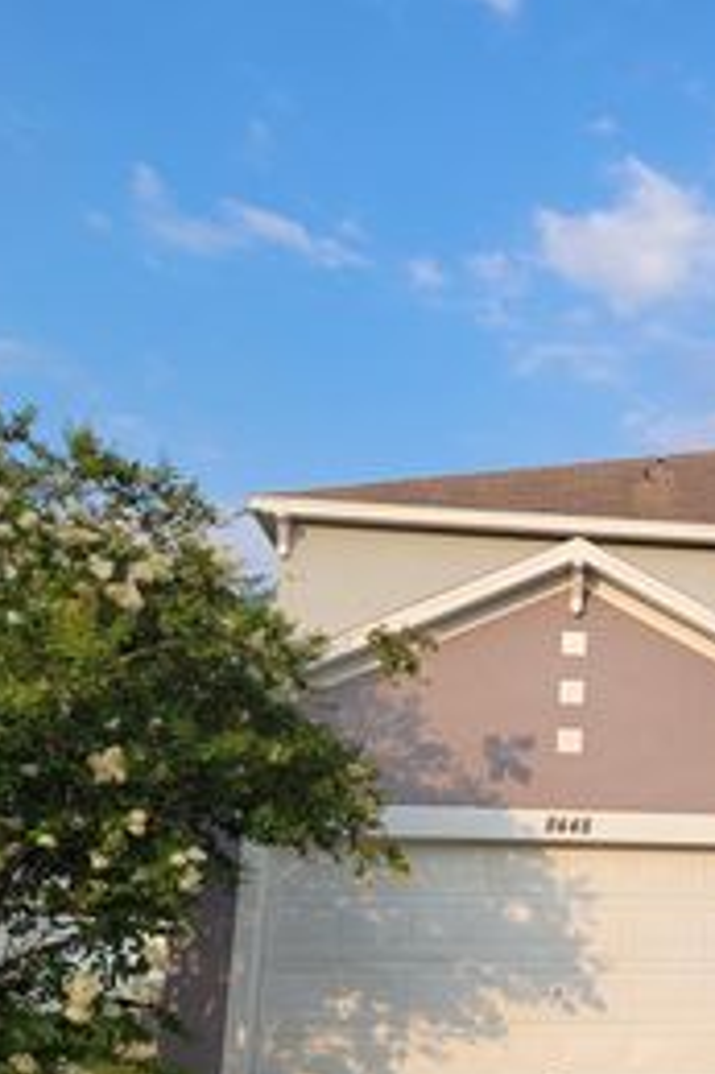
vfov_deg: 37.8
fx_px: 1551
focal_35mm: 52
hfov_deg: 23.5
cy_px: 704
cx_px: 880
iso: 40
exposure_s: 1/1114
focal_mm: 5.4
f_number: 1.8
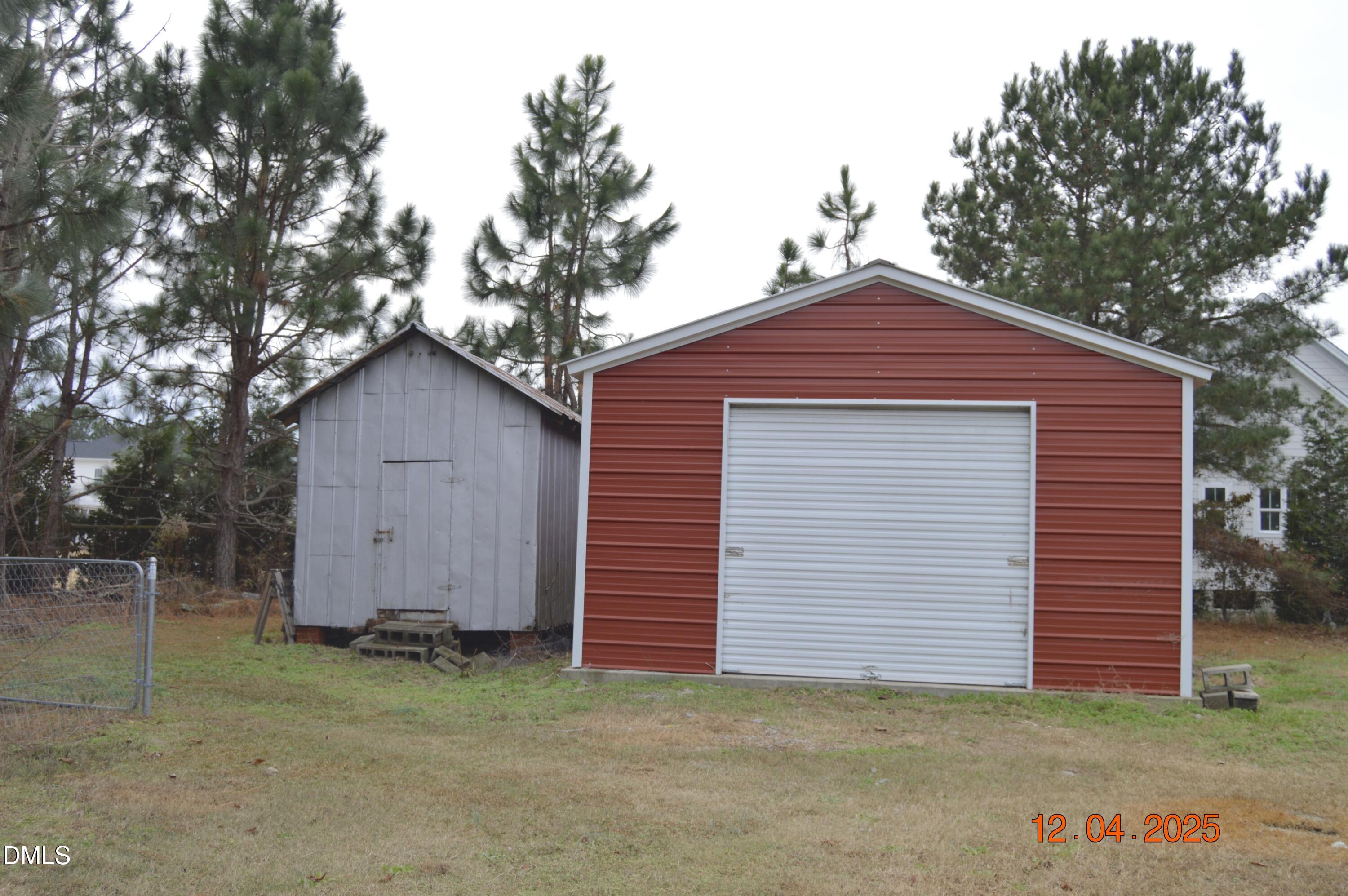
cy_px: 448
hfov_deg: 57.3
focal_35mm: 33
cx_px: 674
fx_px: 1234
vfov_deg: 39.9
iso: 100
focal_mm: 22
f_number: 7.1
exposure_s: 1/200
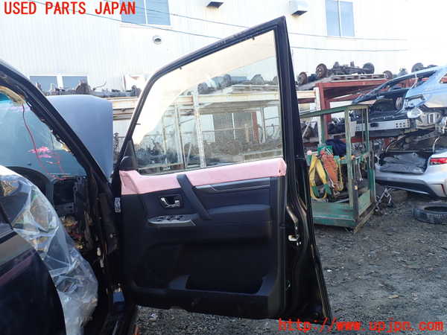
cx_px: 224
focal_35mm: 25
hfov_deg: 69.4
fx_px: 323
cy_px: 168
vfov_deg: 54.9
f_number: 2.8
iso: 100
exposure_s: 1/100
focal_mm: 4.5
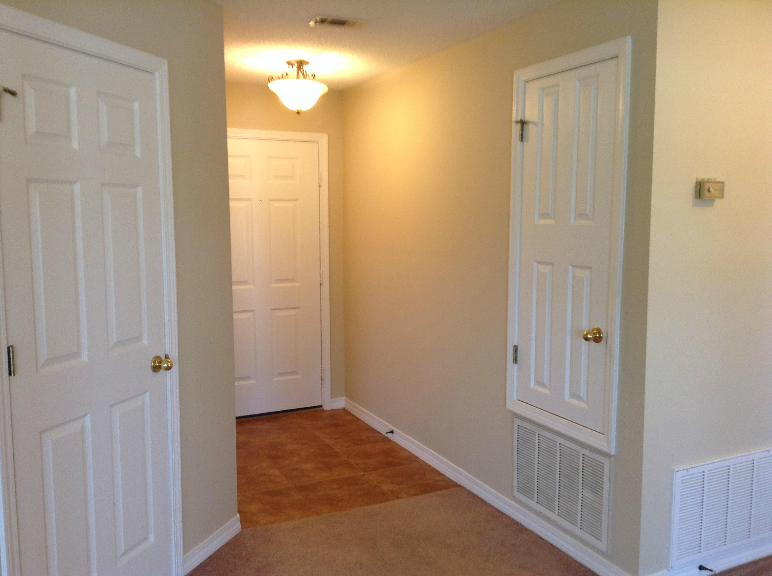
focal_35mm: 33
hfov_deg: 55.4
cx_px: 386
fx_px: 735
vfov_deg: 42.8
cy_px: 288
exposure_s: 1/24
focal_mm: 3.3
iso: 64
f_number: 2.4
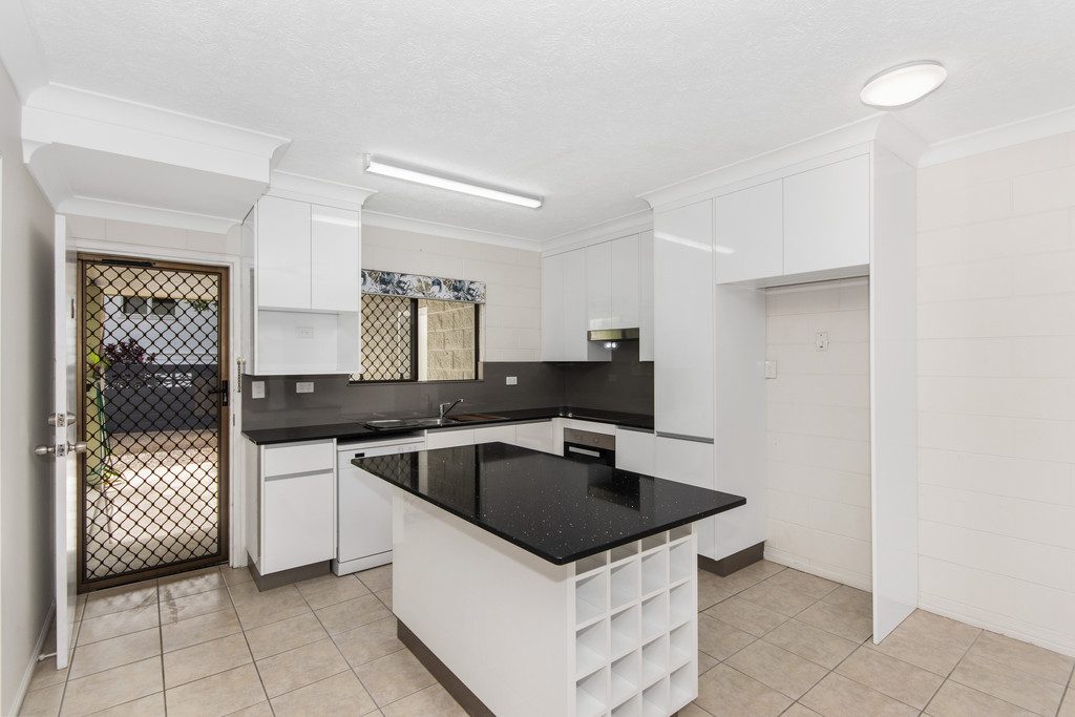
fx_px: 493
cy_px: 358
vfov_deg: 72.1
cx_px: 538
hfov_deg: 95.0
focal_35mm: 16
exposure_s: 1/100
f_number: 8
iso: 250
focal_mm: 11
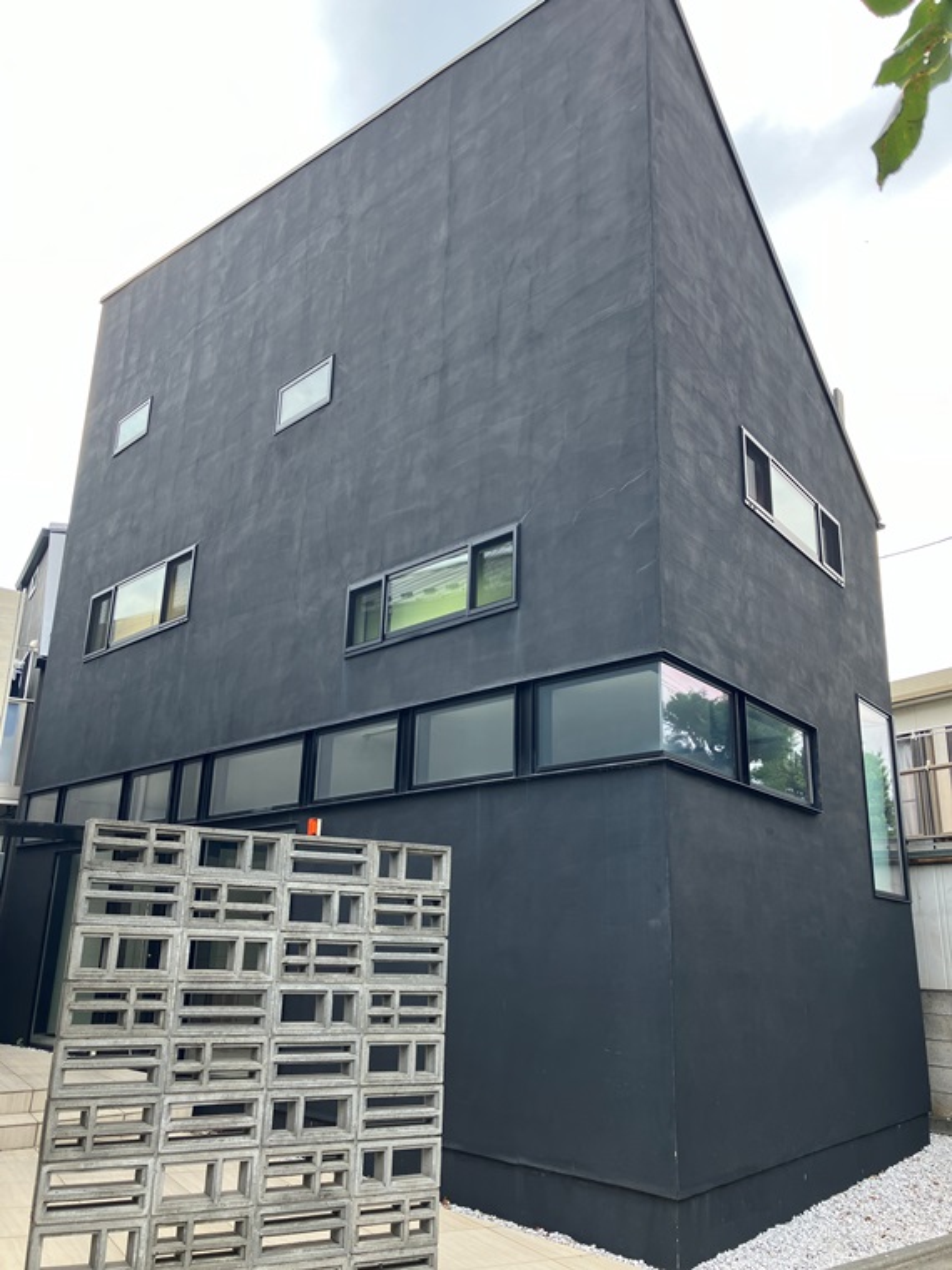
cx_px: 476
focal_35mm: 28
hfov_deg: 49.7
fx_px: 1027
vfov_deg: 63.4
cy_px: 635
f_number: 1.8
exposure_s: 1/287
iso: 32
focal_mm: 3.99
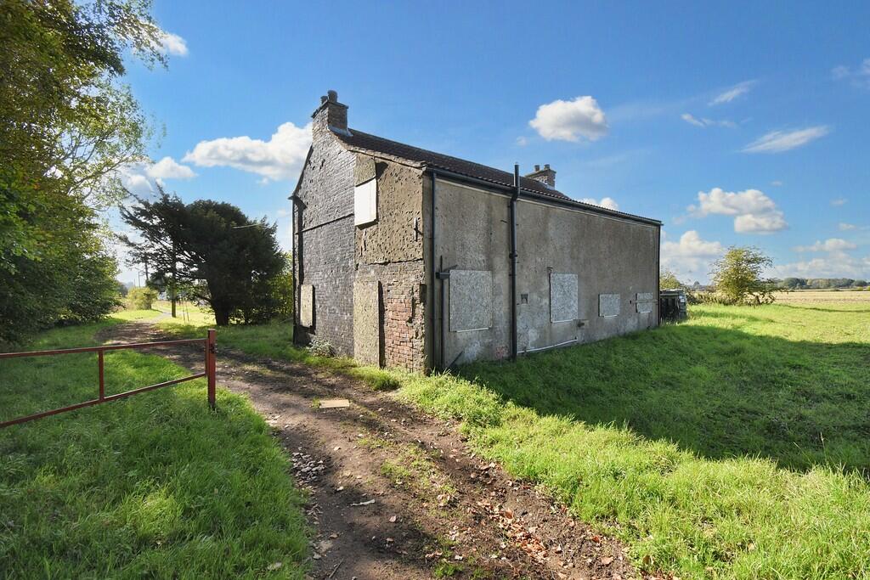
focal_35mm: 15
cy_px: 290
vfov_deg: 77.3
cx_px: 435
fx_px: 363
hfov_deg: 100.4
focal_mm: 10
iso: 100
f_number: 7.1
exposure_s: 1/200
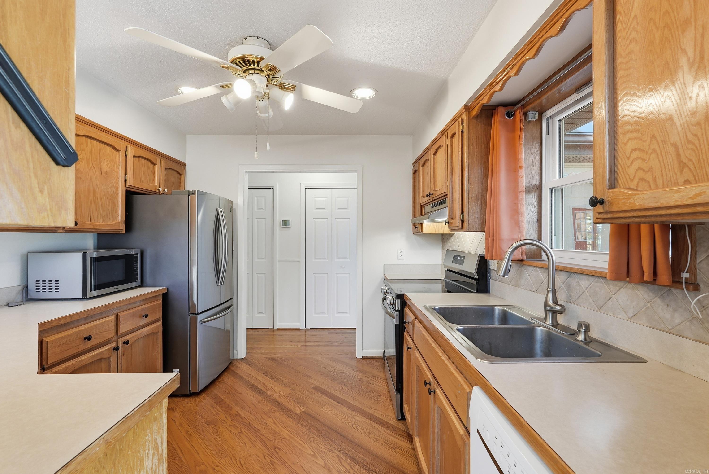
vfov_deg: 73.8
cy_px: 237
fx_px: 315
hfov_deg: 96.7
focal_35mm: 16
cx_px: 354
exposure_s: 1/25
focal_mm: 16
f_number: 9
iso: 250
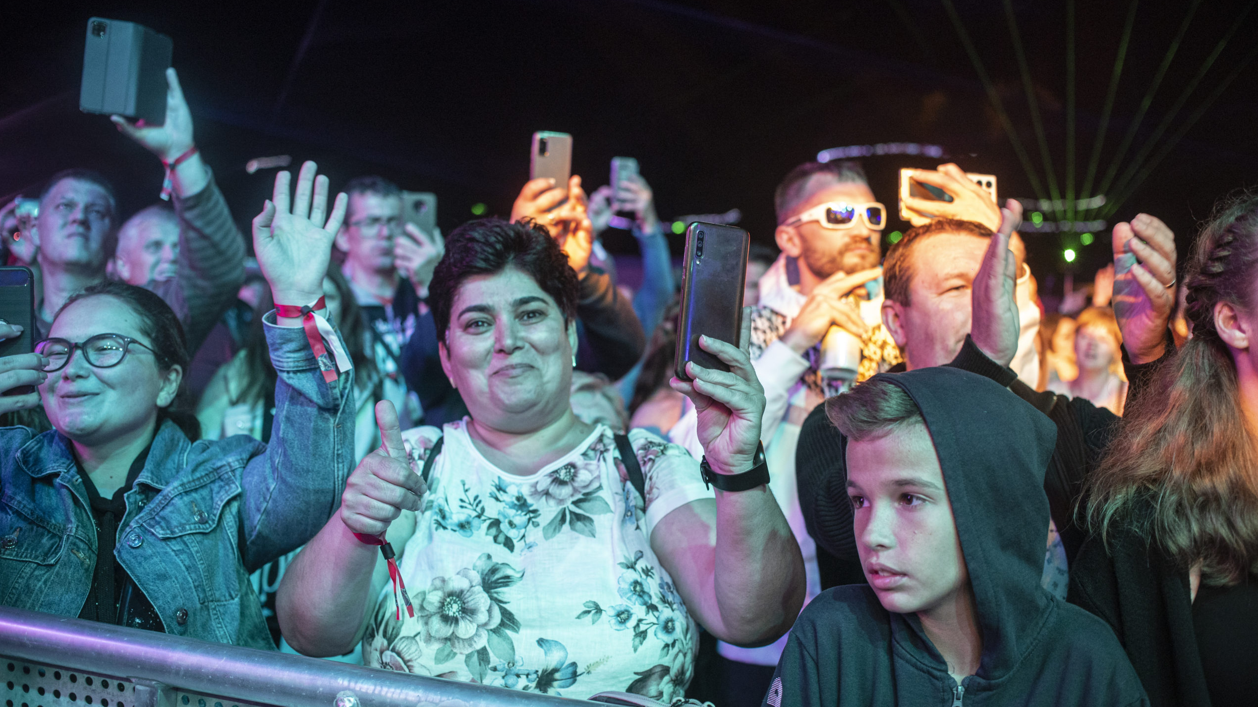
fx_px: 1234
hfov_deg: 54.0
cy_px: 361
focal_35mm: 37
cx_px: 634
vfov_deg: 32.0
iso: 2000
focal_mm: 35
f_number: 2.8
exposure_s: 1/200
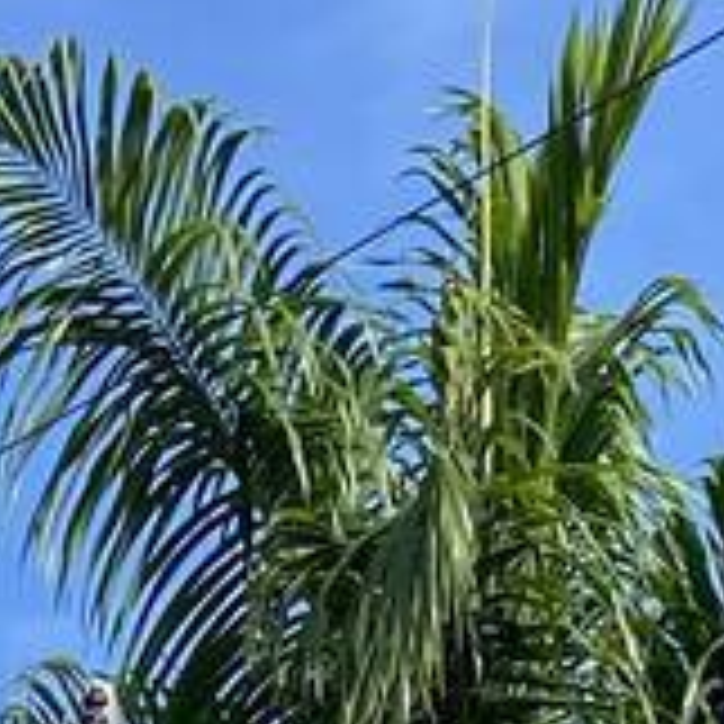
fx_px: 4851
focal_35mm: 205
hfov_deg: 8.5
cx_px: 315
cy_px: 2415
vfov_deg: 7.2
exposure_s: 1/1565
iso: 32
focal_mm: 4.25
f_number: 1.8
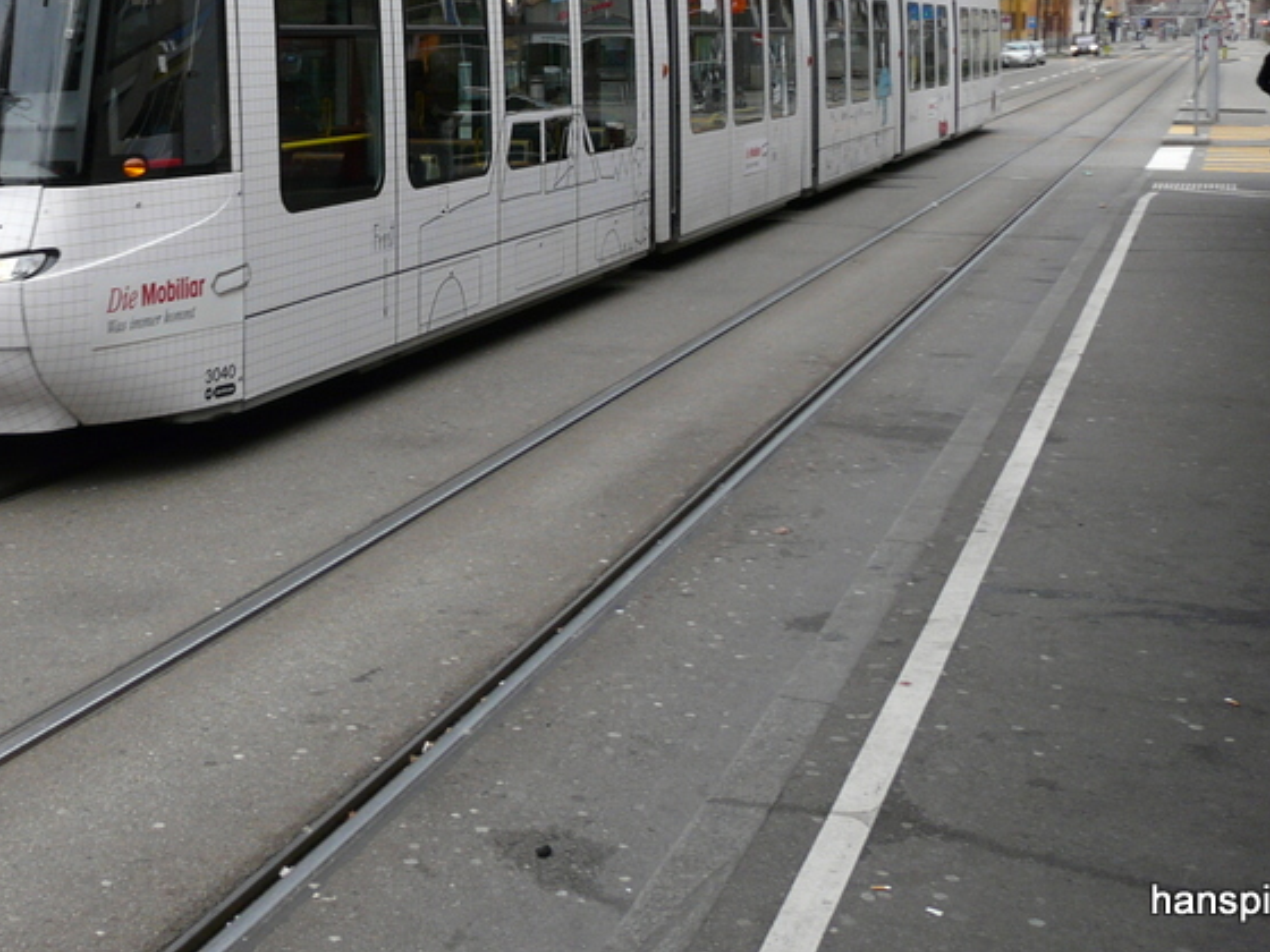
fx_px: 1834
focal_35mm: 50
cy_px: 118
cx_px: 202
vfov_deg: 28.1
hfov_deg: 36.5
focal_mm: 4.6
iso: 100
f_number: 3.2
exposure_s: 1/100
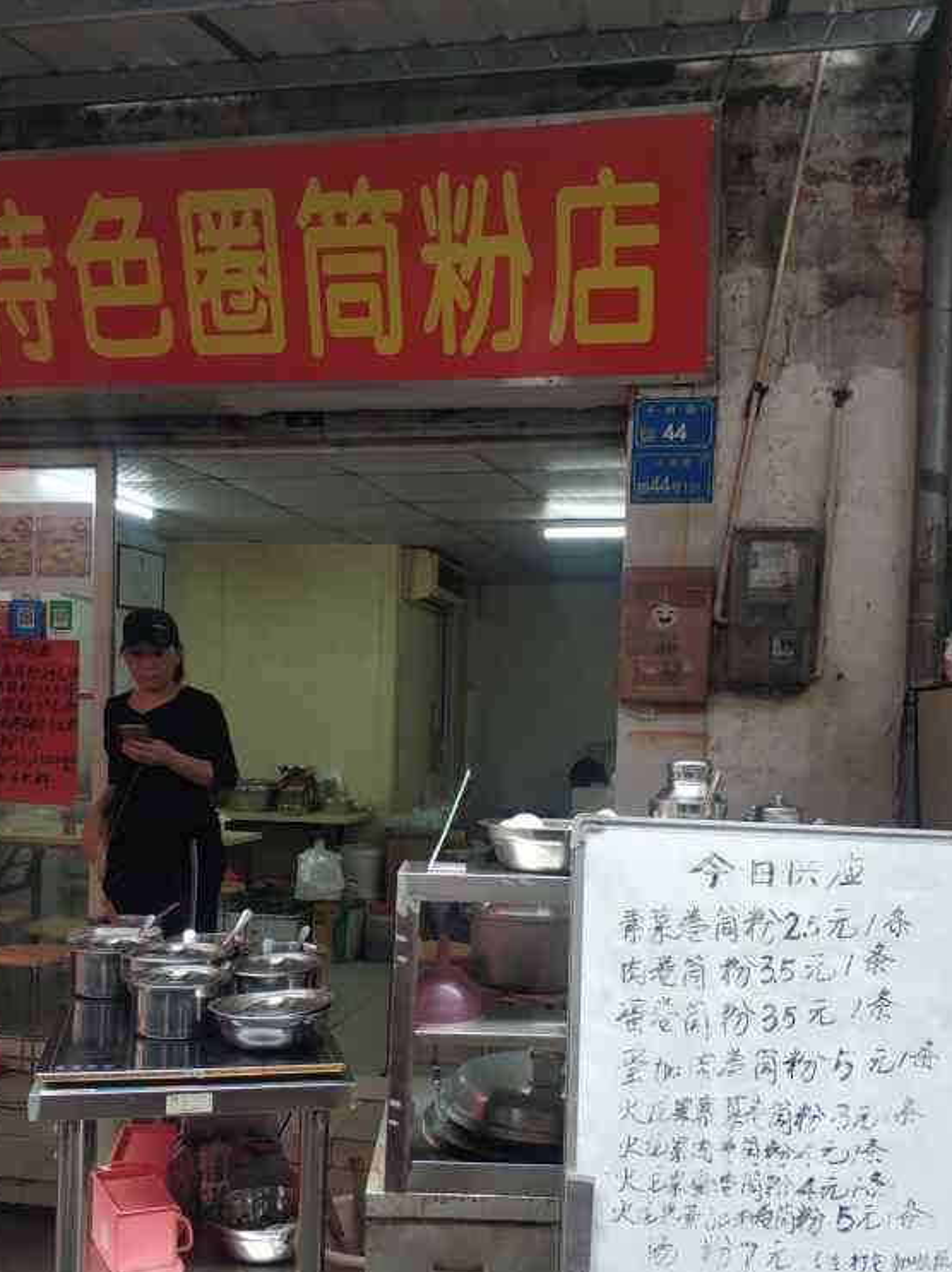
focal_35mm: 34
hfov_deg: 41.7
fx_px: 1249
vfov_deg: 53.6
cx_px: 464
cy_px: 770
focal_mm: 3.82
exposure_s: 1/33
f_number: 1.8
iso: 166
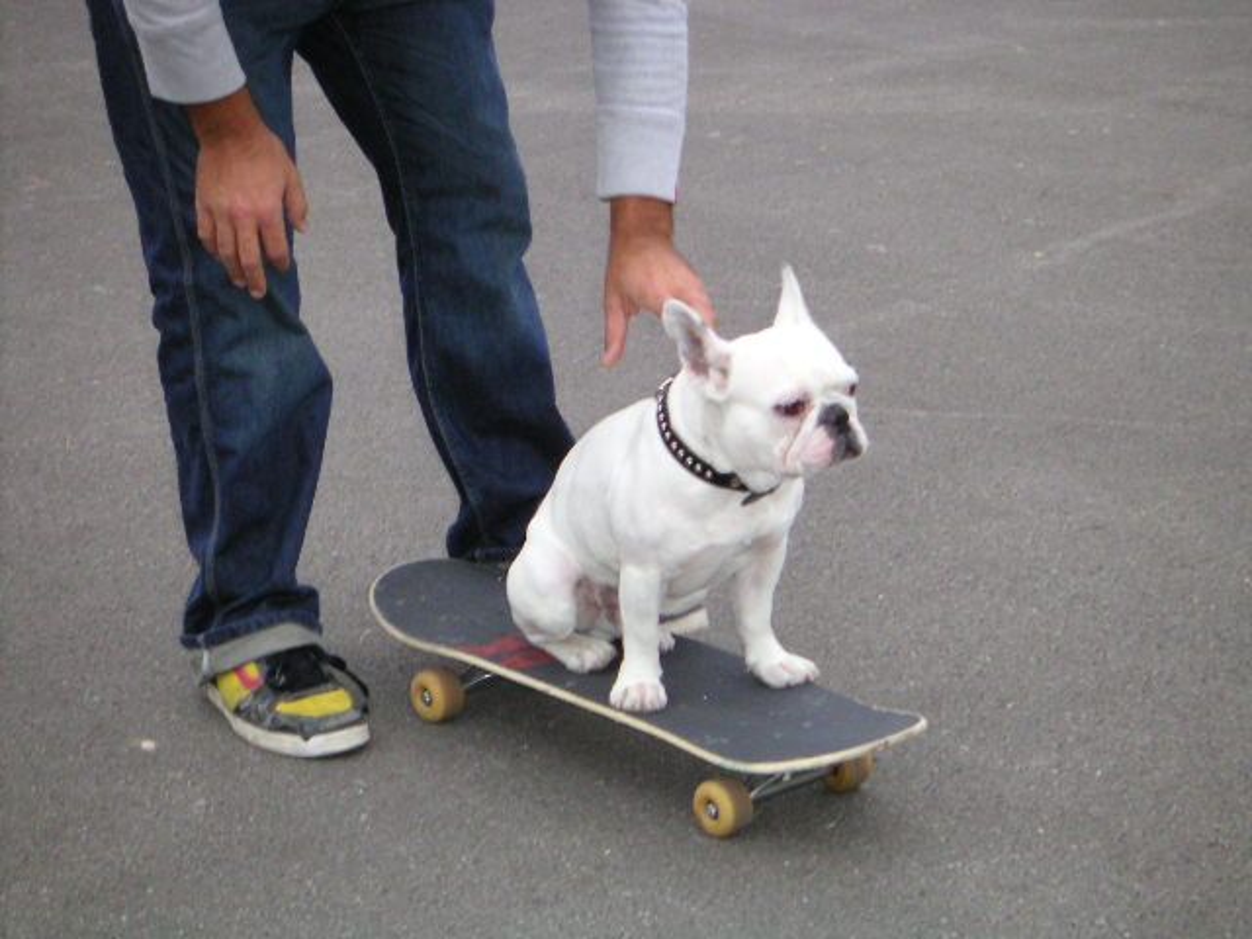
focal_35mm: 102
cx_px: 626
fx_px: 3689
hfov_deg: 19.3
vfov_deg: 14.5
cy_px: 470
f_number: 3.6
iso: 200
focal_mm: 13.3
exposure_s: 1/90
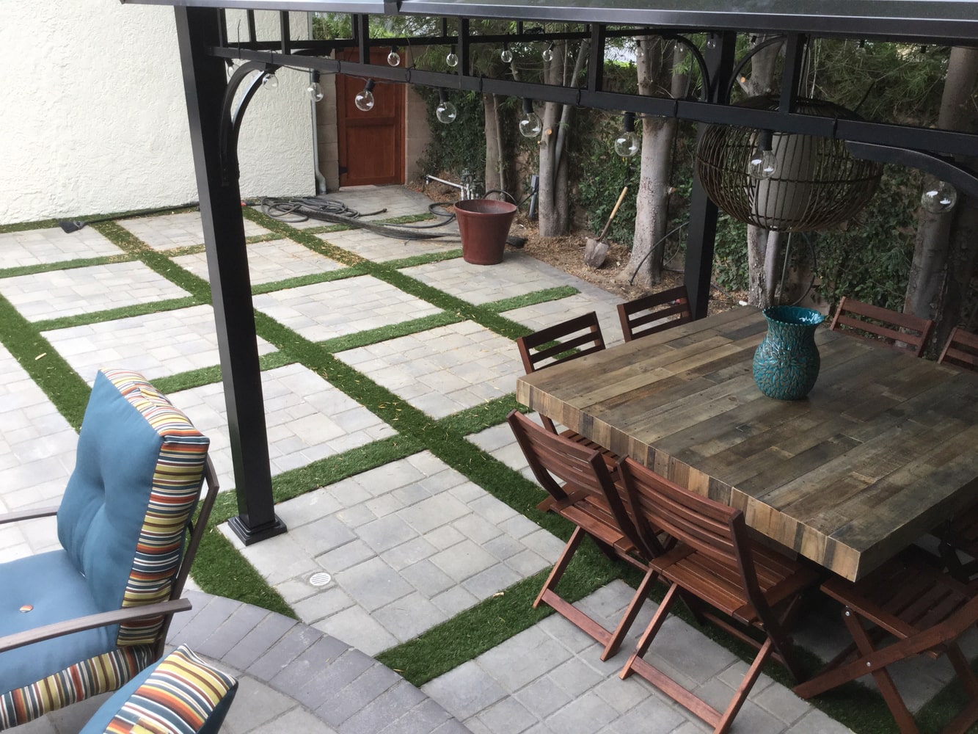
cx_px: 489
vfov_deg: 45.4
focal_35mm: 31
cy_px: 367
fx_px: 876
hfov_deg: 58.3
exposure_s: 1/100
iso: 40
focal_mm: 3.3
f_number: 2.4
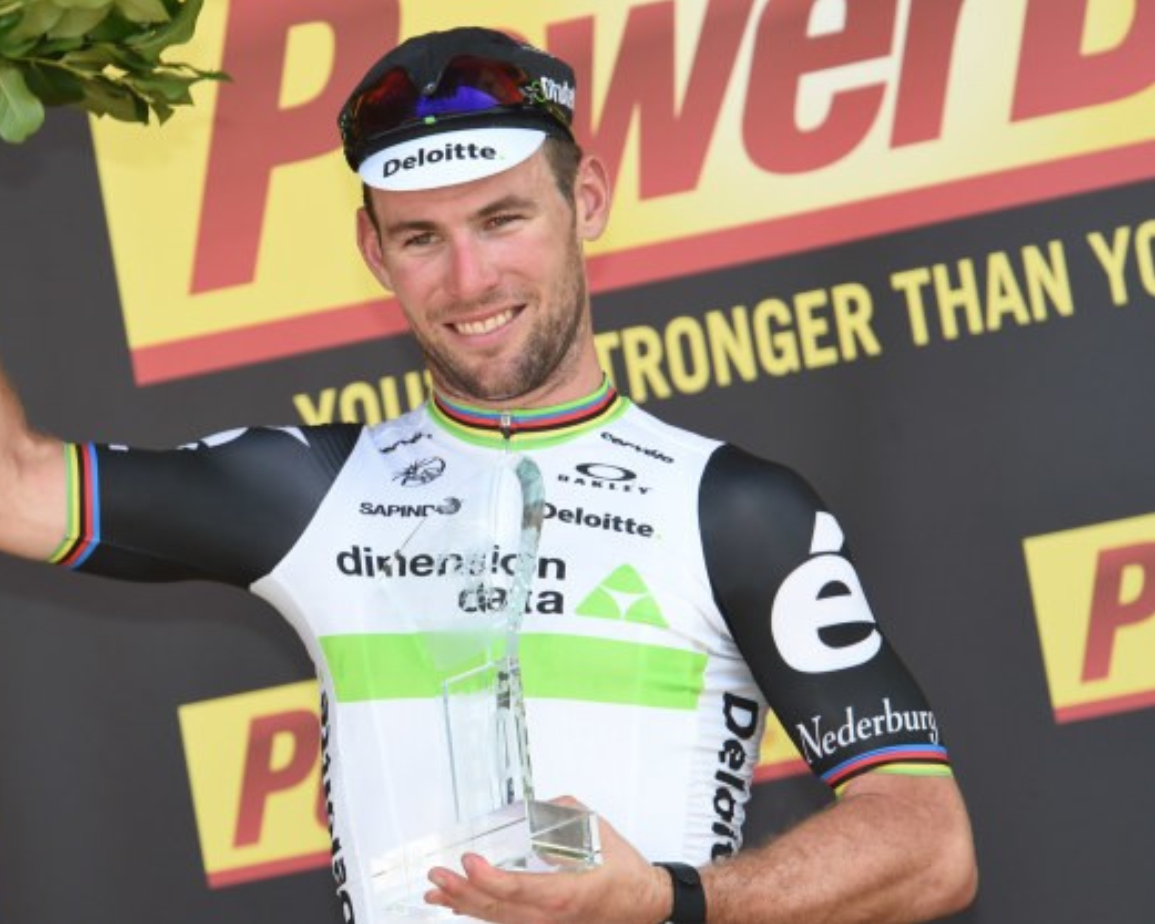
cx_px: 459
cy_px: 462
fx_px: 13573
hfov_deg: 4.9
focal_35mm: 397
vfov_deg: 3.9
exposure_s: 1/250
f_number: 11
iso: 1000
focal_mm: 350
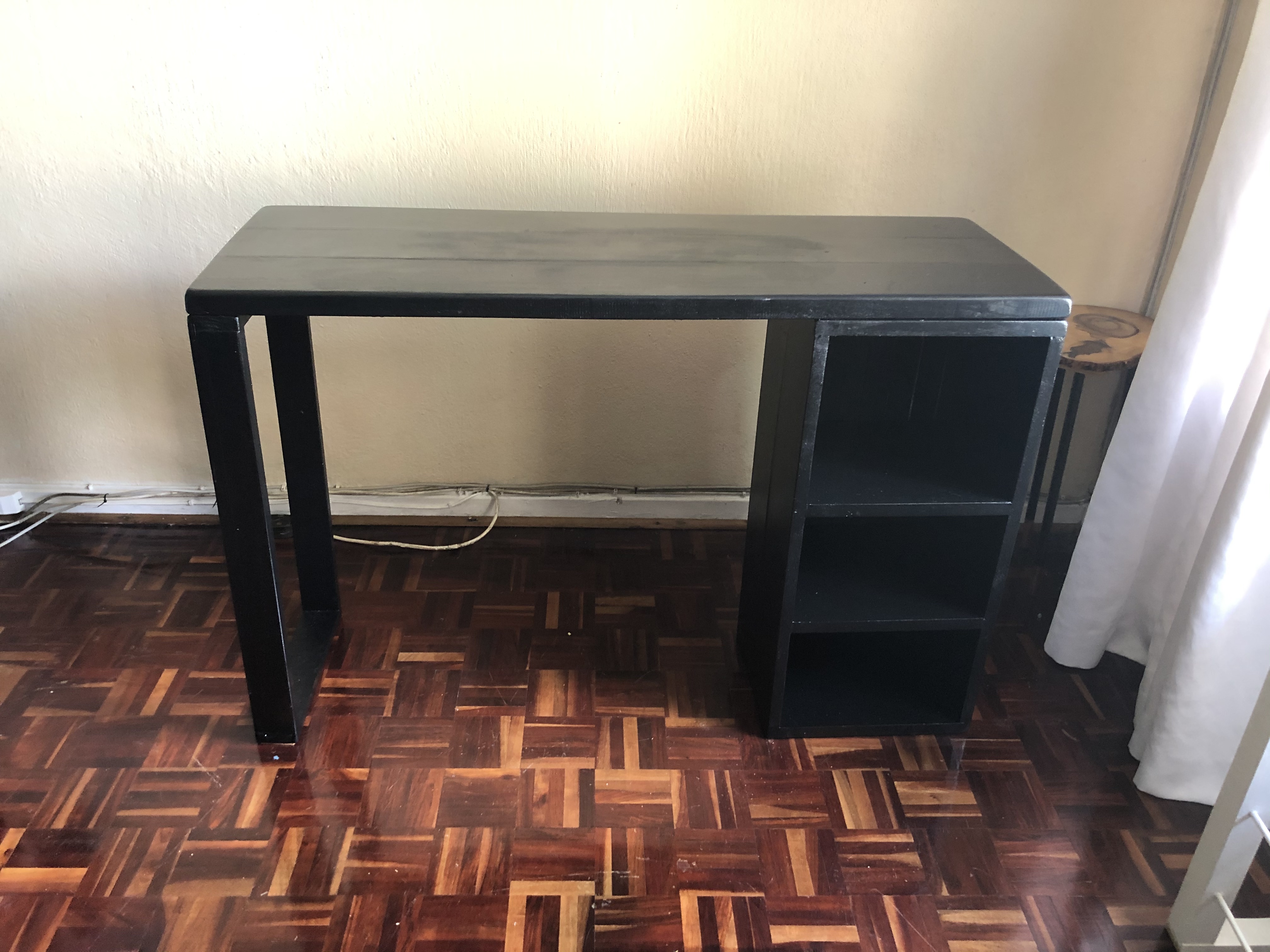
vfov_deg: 49.7
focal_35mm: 28
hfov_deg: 63.4
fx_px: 1027
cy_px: 476
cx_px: 635
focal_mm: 3.99
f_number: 1.8
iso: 50
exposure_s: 1/15
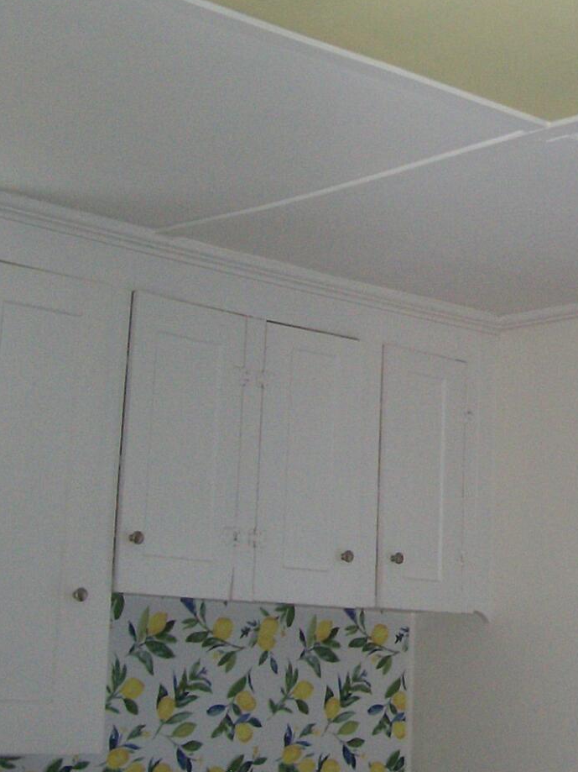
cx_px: 574
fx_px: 1648
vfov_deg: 26.2
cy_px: 281
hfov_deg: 19.3
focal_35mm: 74
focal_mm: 5.6
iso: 140
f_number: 2.7
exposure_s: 1/112
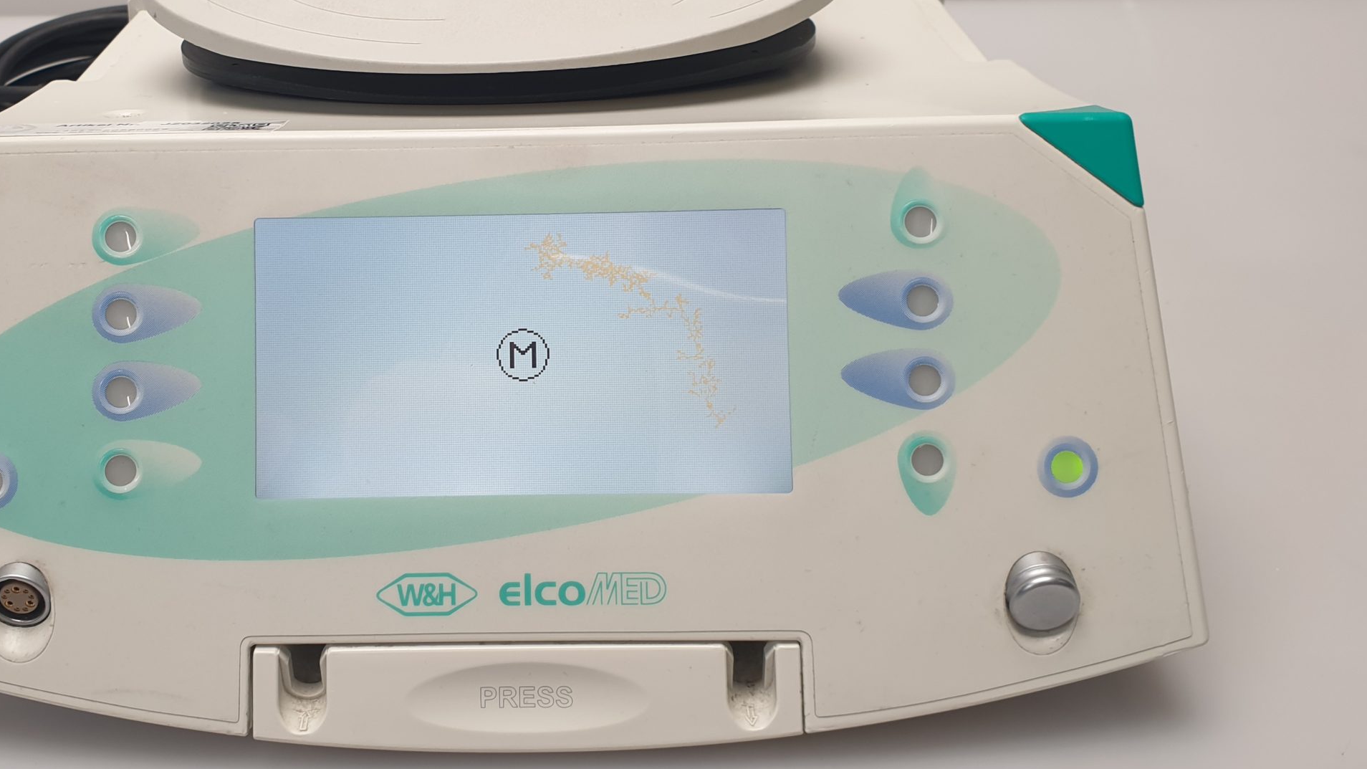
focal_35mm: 38
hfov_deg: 52.3
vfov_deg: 31.1
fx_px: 1377
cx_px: 521
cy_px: 319
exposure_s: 1/50
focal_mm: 4.3
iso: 50
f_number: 2.4
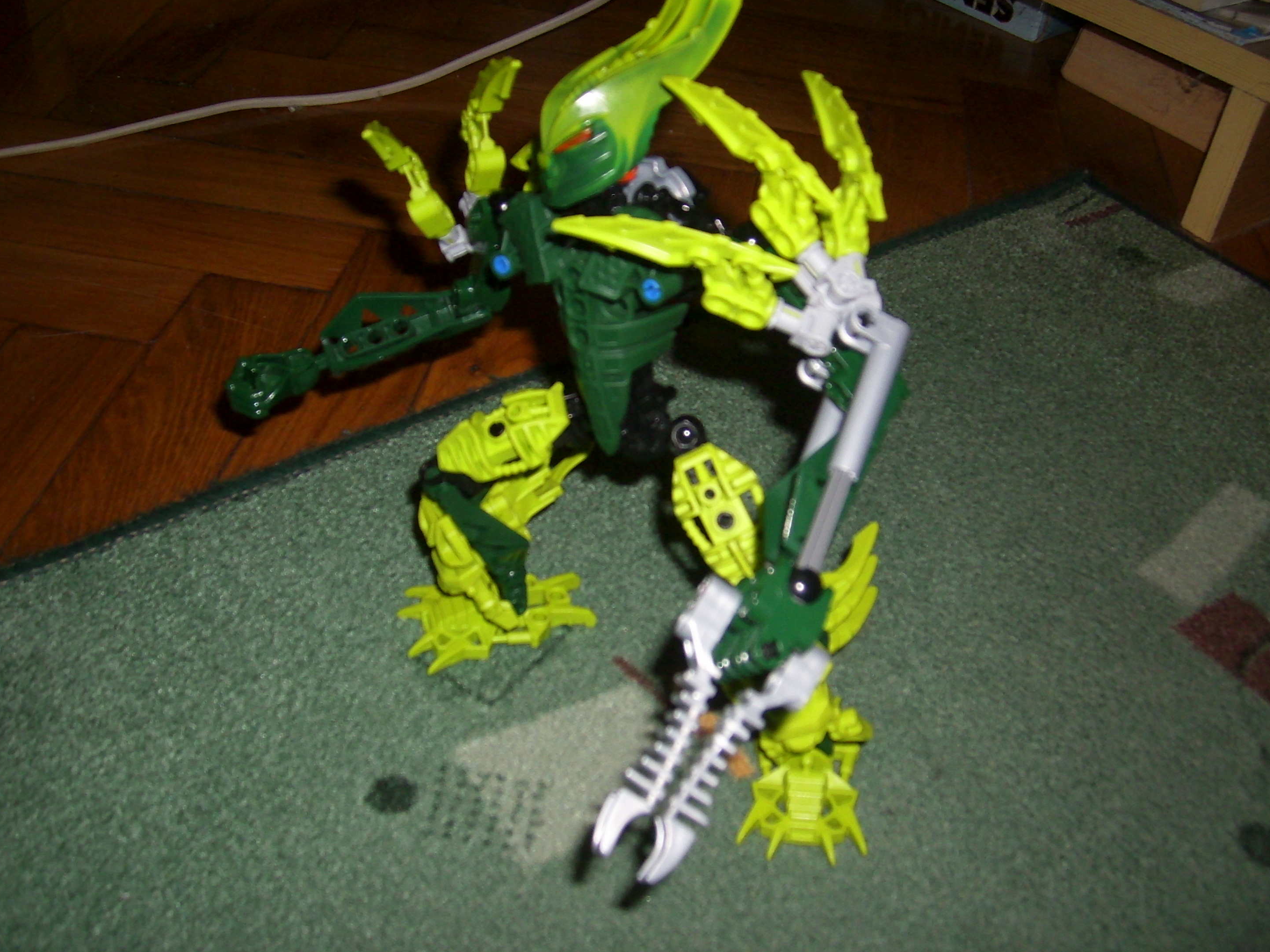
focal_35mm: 34
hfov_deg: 54.0
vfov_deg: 41.8
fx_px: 1247
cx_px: 640
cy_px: 455
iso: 50
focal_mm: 5.99
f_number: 7.1
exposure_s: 1/30
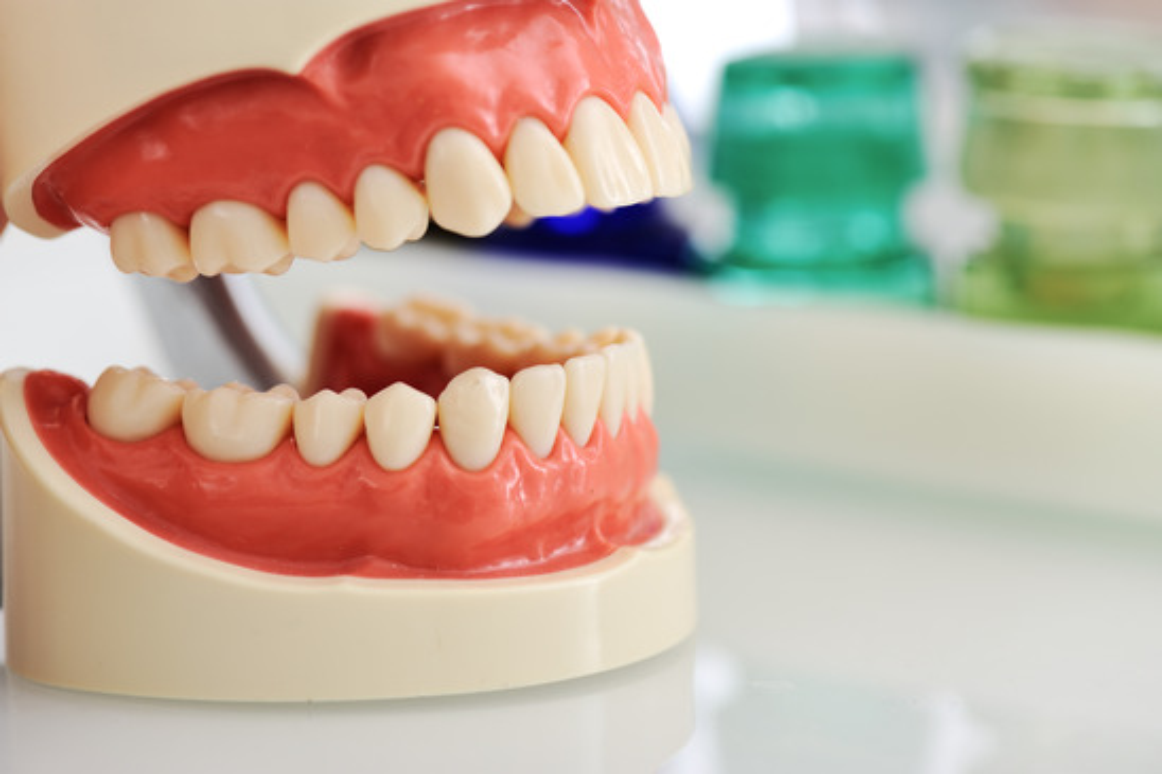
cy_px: 387
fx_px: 3388
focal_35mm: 105
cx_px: 581
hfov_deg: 19.5
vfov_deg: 13.0
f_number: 6.3
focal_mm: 105
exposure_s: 1/160
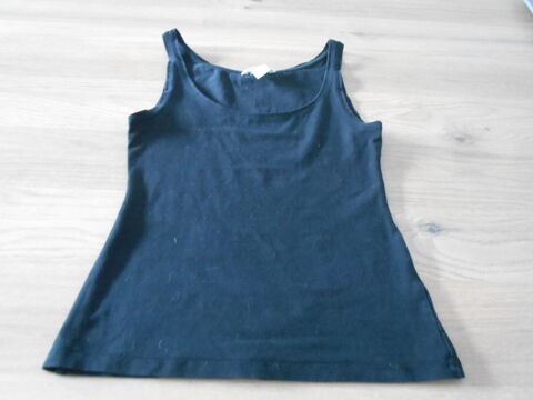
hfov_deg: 60.0
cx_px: 266
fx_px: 462
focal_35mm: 30
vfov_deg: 46.8
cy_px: 200
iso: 800
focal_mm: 5.1
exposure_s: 1/5
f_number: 3.4
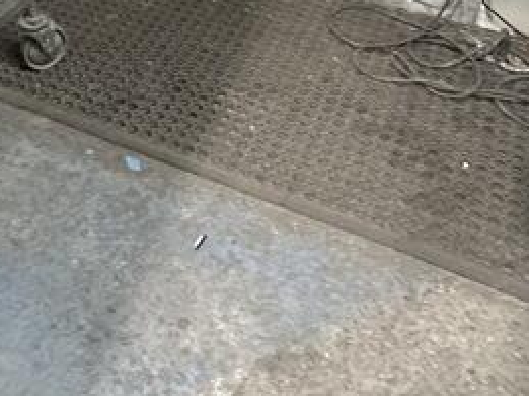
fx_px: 839
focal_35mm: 55
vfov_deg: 21.2
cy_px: -238
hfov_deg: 34.4
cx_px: 148
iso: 640
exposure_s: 1/60
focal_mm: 2.22
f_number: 2.2
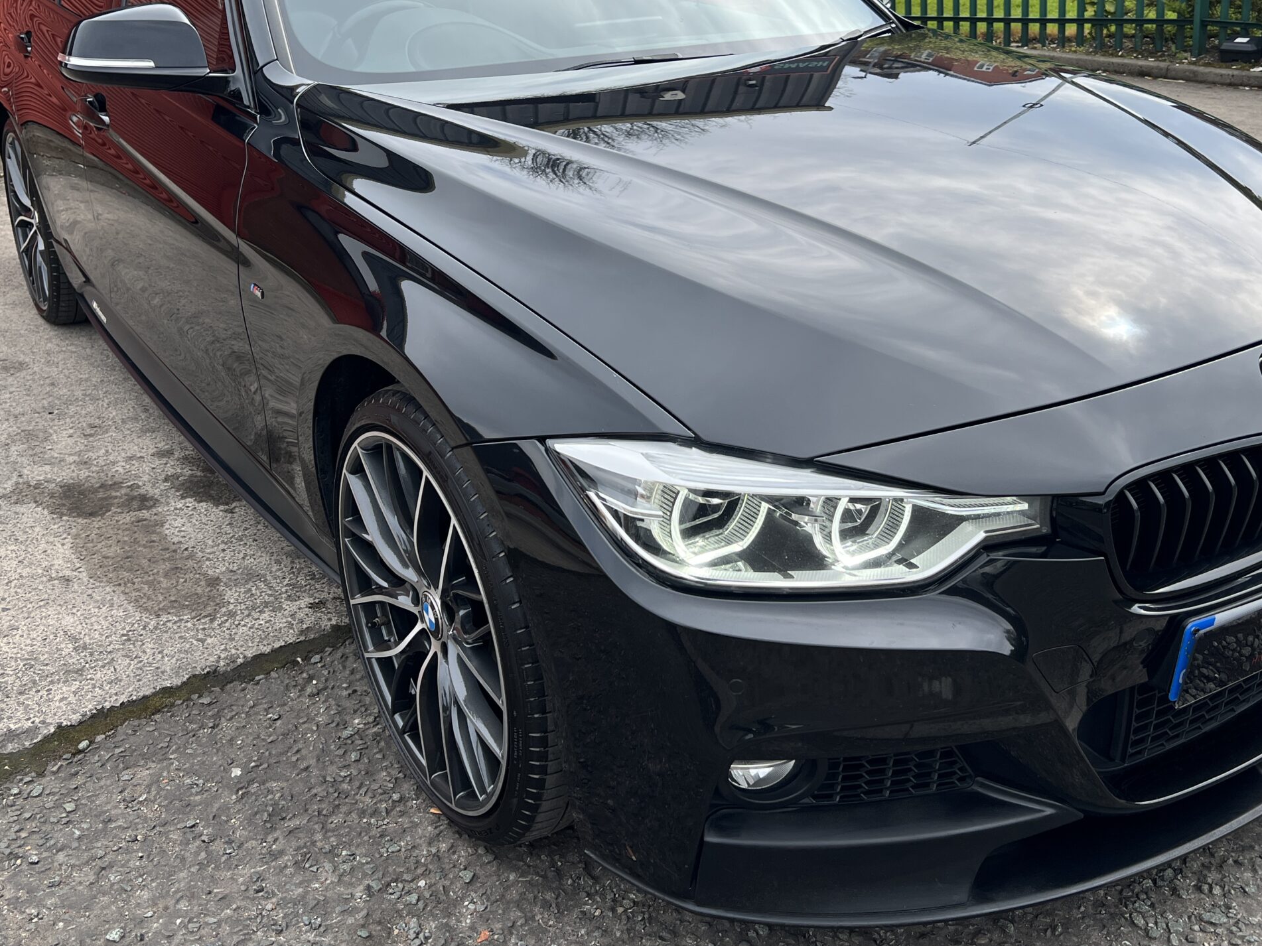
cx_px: 668
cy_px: 340
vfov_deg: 40.3
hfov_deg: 52.6
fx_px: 1276
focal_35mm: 35
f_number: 1.5
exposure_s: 1/1698
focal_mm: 5.7
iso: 50
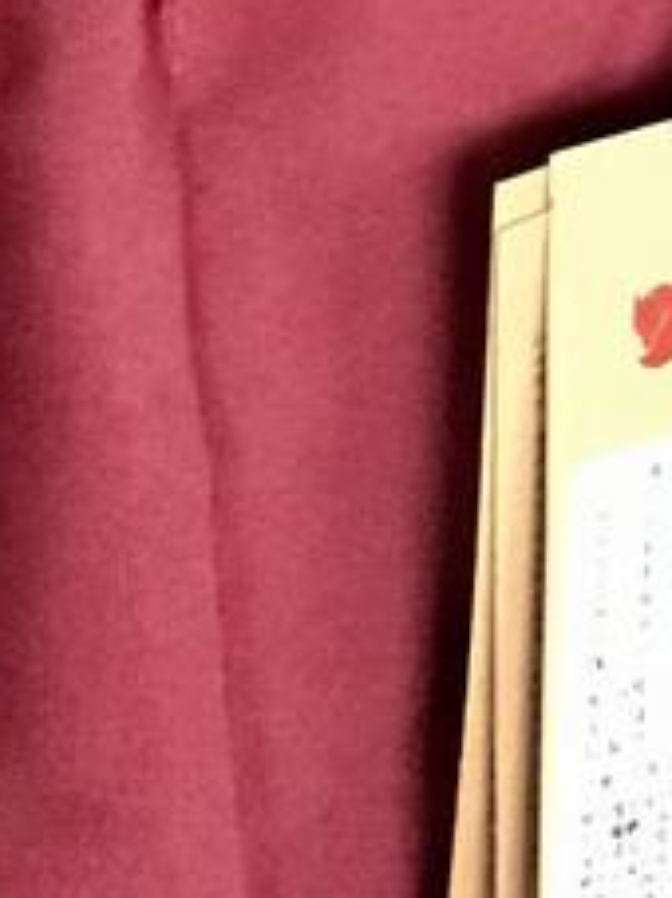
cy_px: 653
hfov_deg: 4.6
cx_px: 708
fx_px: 8342
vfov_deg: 6.2
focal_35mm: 322
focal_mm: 6.6
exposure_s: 1/50
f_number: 2.8
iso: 500
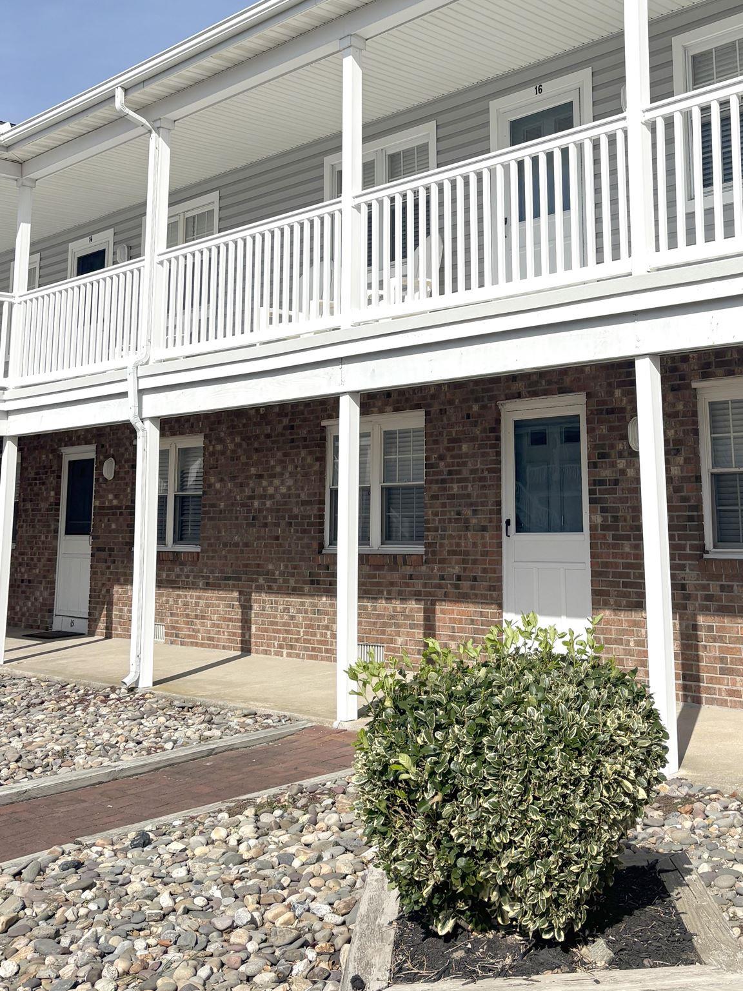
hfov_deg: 36.1
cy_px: 319
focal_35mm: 39
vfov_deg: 47.0
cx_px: 547
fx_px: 1116
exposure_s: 1/8333
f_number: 1.6
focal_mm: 5.96
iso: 50
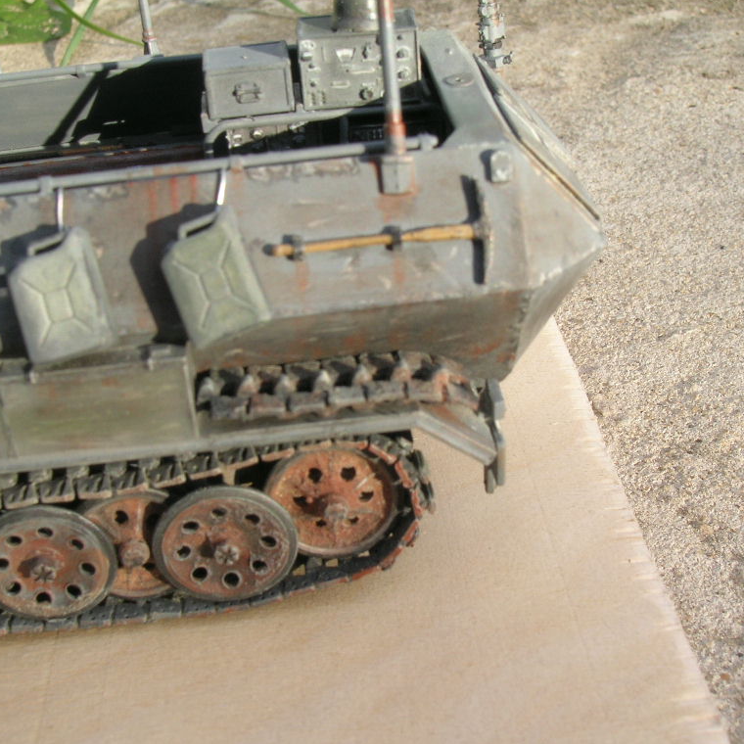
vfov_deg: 34.0
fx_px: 1216
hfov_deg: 34.0
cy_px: 370
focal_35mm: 50
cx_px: 352
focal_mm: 7
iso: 50
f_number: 5.2
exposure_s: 1/79.6
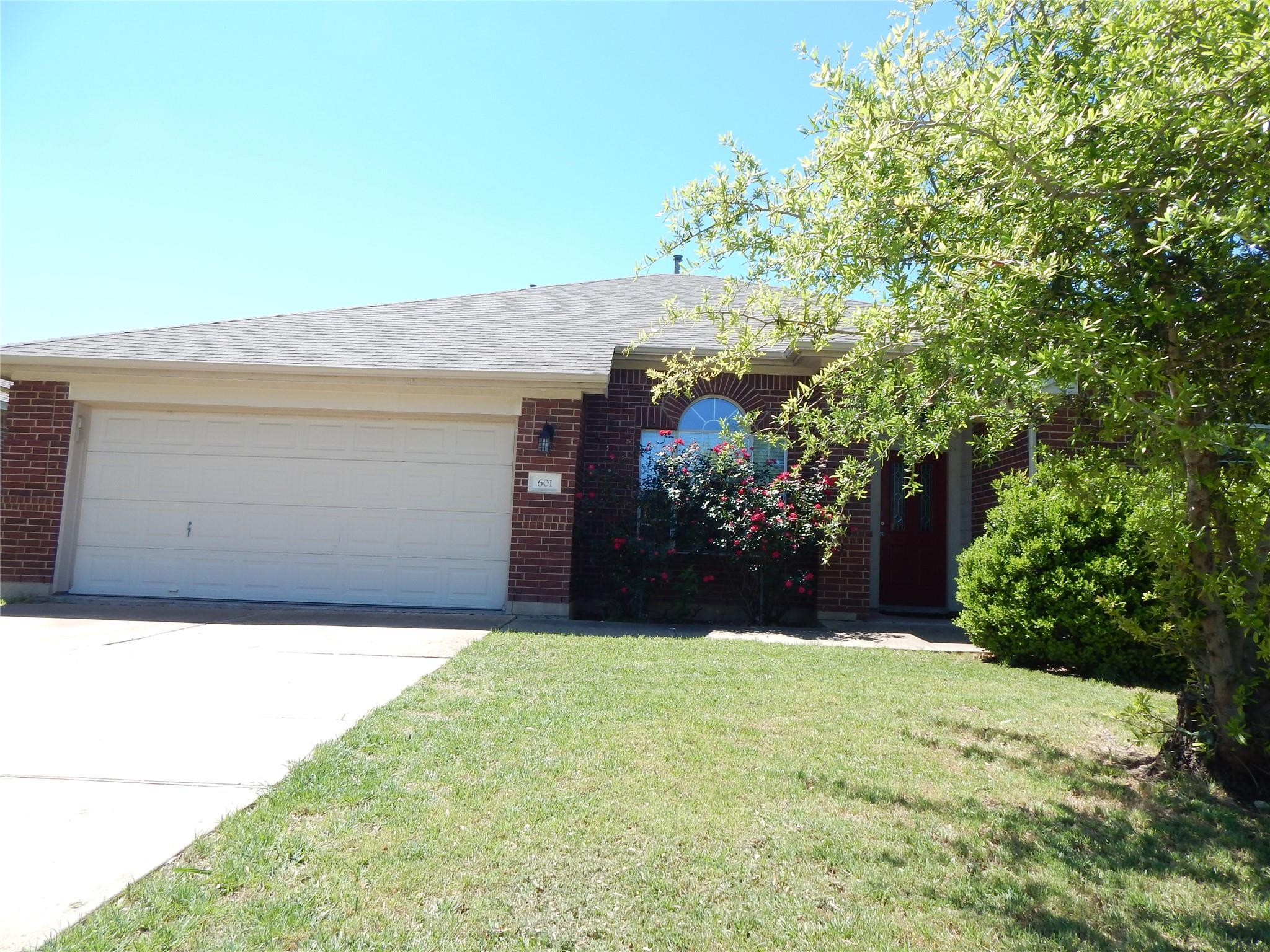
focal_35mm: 22
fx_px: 807
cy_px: 476
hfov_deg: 76.4
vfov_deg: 61.1
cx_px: 635
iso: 125
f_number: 3
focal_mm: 4
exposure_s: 1/1250
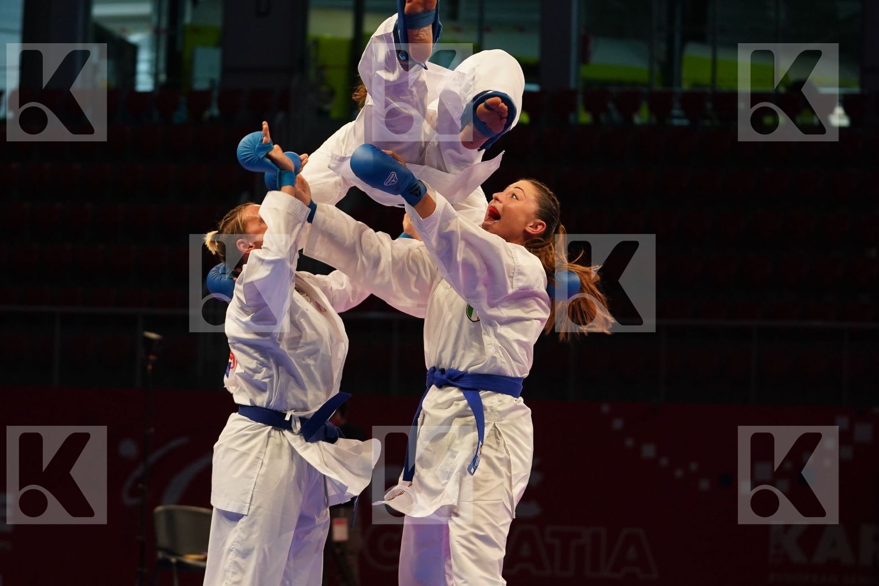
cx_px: 423
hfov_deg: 17.6
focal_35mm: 116
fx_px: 2832
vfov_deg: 11.8
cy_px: 283
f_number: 2.8
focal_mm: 70
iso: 1600
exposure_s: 1/500
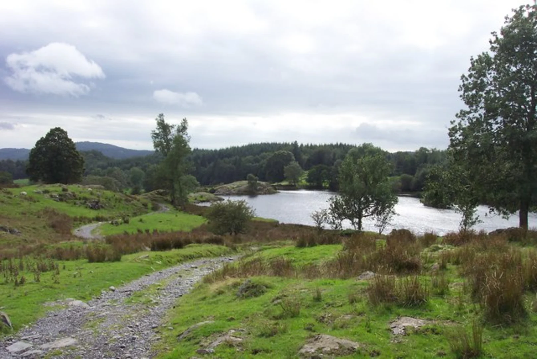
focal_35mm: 38
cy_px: 180
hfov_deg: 50.7
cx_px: 268
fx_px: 567
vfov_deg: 35.1
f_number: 4.8
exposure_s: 1/350
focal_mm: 8
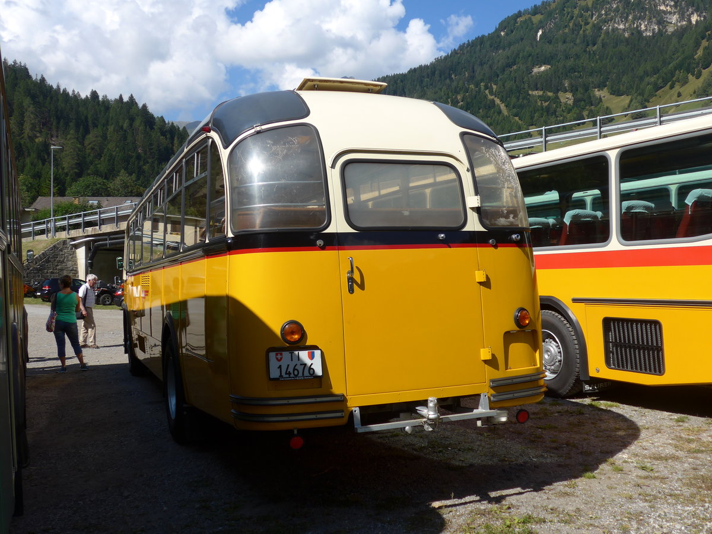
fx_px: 740
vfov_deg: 39.7
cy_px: 267
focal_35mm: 36
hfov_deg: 51.4
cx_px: 356
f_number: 2.8
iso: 80
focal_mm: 7.5
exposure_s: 1/2000
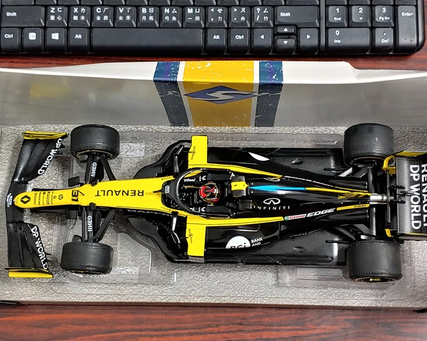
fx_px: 632
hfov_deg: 37.4
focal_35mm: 50
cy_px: 168
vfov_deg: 30.2
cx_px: 218
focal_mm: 4.23
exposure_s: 1/24
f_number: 1.5
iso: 150
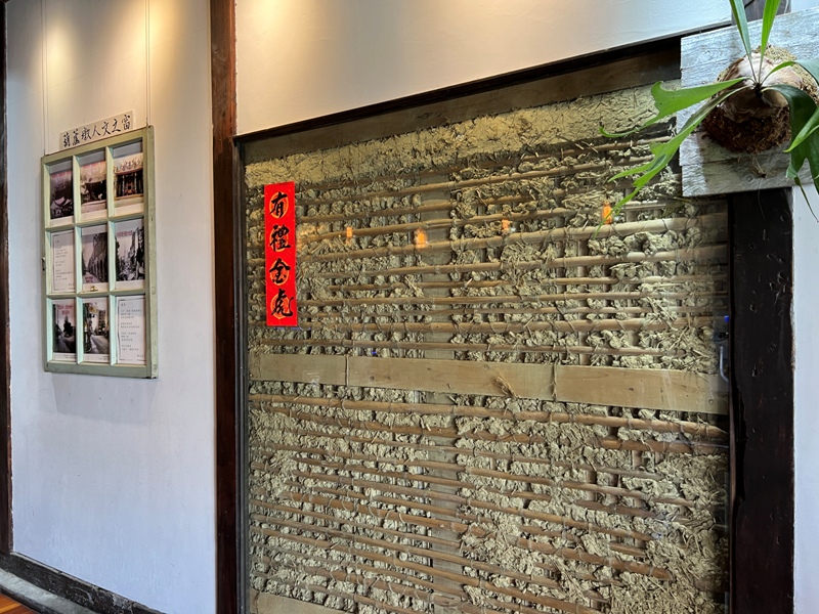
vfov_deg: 53.1
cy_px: 307
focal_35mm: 26
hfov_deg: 67.3
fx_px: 615
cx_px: 410
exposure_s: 1/60
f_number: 1.5
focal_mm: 5.7
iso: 125
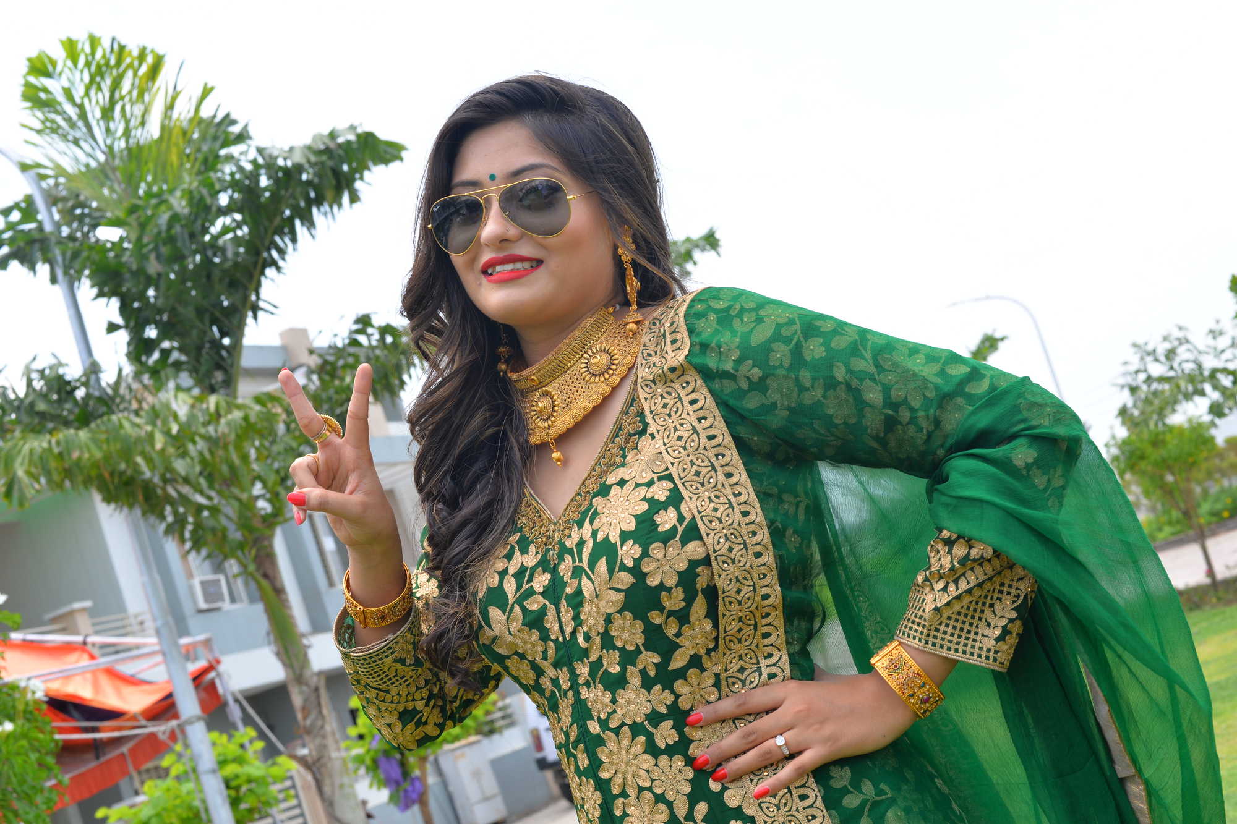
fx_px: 1718
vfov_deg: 27.0
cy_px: 412
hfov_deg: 39.6
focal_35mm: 50
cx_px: 618
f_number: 9
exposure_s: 1/125
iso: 200
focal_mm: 50
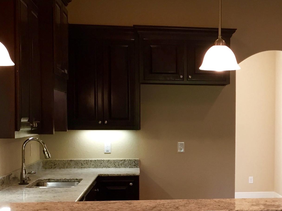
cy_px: 156
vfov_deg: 20.3
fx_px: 587
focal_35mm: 72
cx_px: 248
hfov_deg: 26.2
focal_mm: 4.15
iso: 64
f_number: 2.2
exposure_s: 1/30
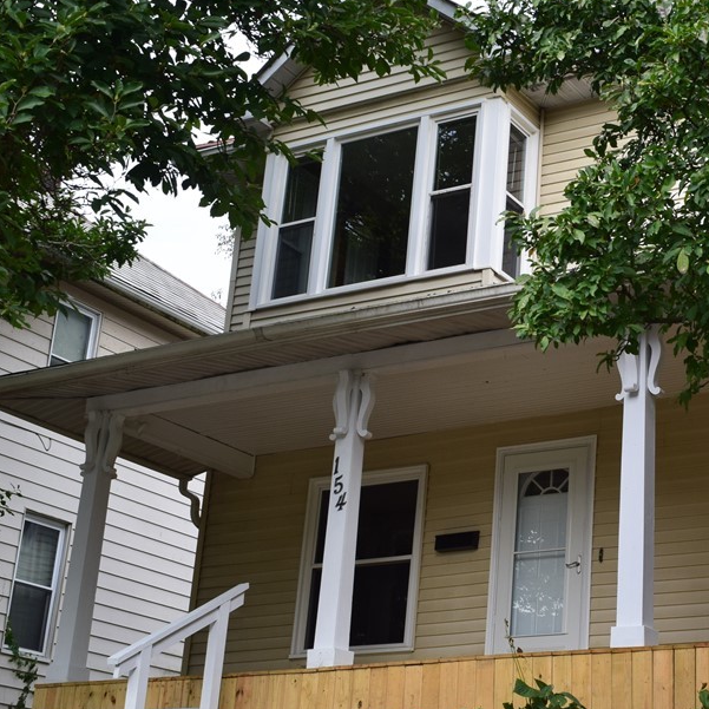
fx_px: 1547
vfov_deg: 25.8
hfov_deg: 25.1
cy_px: 373
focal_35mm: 67
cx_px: 633
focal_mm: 29
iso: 400
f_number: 10
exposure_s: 1/250
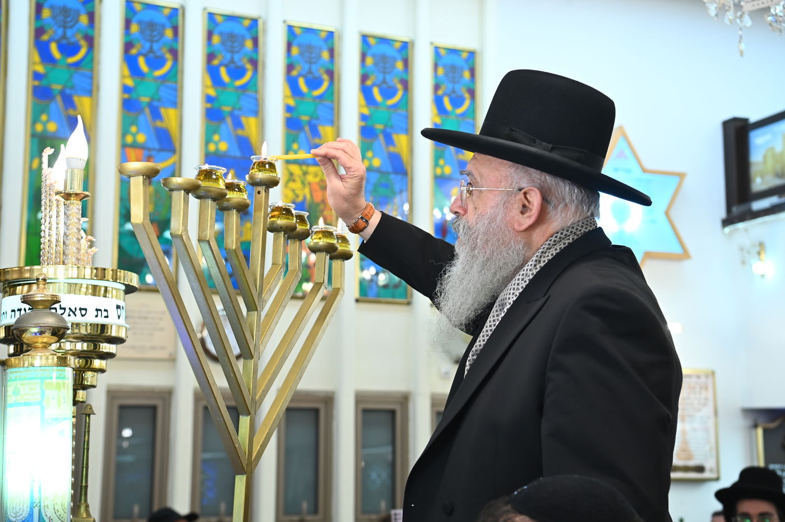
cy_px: 261
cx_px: 392
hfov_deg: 34.5
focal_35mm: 58
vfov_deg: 23.3
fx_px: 1264
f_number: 5.6
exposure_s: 1/160
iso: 1250
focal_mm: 58
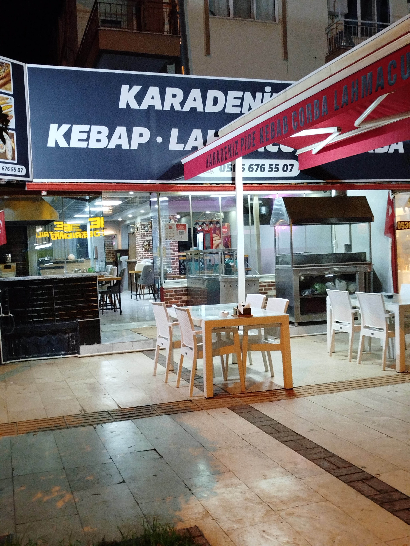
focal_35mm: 36
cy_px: 273
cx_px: 205
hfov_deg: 39.7
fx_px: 569
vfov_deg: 51.4
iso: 640
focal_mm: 5.31
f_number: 1.7
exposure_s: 1/33
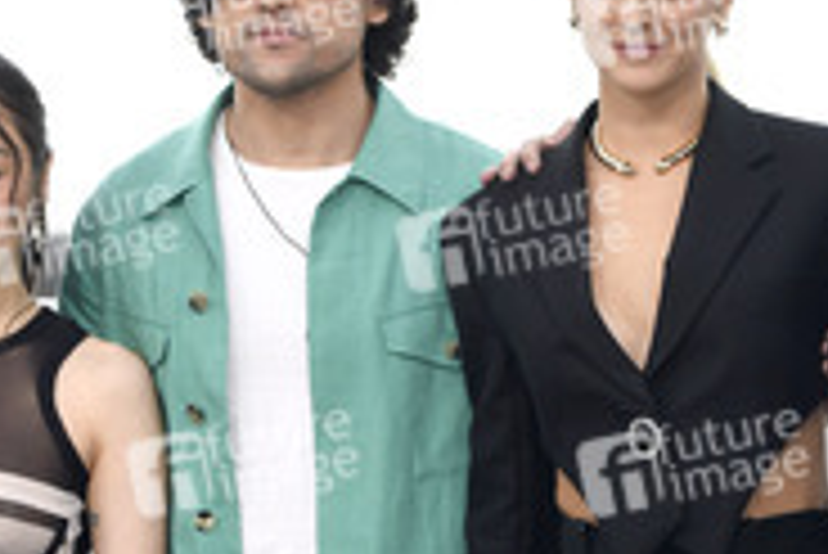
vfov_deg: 4.8
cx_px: 574
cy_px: 351
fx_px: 6537
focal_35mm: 284
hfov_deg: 7.2
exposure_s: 1/640
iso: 640
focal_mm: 116
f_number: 4
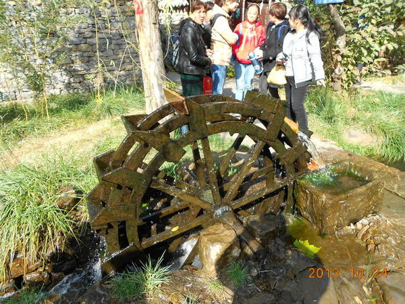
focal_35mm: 26
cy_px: 152
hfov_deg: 67.3
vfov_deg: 53.1
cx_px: 202
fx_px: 304
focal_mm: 4.6
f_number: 3.2
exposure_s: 1/250
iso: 100
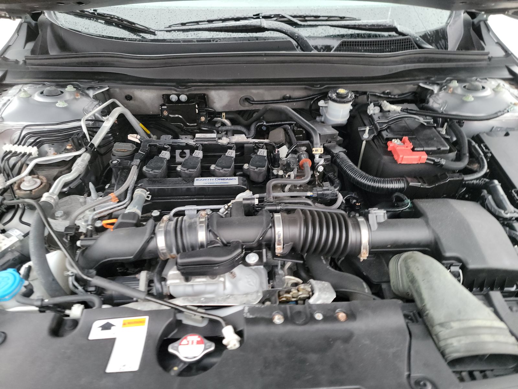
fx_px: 359
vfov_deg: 56.8
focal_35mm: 24
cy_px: 194
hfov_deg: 71.6
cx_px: 259
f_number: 1.8
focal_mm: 6.7
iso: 917
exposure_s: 1/39
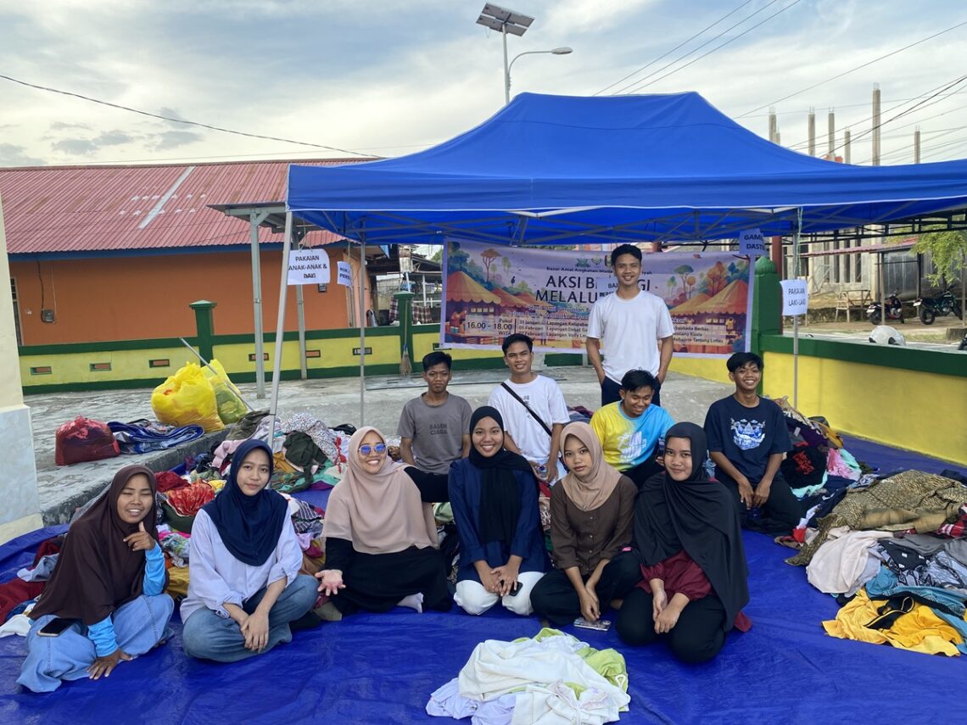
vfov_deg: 53.1
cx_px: 484
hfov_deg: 67.3
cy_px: 362
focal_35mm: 26
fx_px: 726
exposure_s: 1/247
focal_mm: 4.25
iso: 32
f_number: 1.8
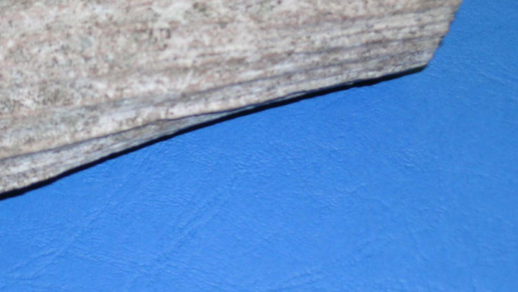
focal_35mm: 122
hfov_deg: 17.5
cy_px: 49
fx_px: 1676
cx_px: 156
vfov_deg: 9.9
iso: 50
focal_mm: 14.5
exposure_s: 1/121
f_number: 3.9
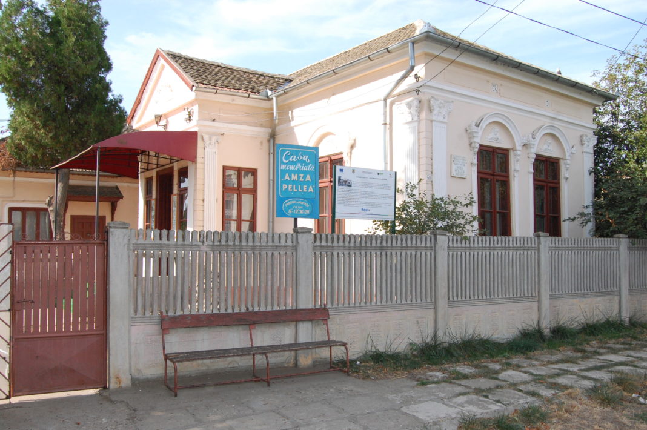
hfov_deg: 57.3
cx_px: 324
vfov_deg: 39.9
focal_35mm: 33
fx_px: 593
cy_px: 215
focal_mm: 22
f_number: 9
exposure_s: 1/500
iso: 800
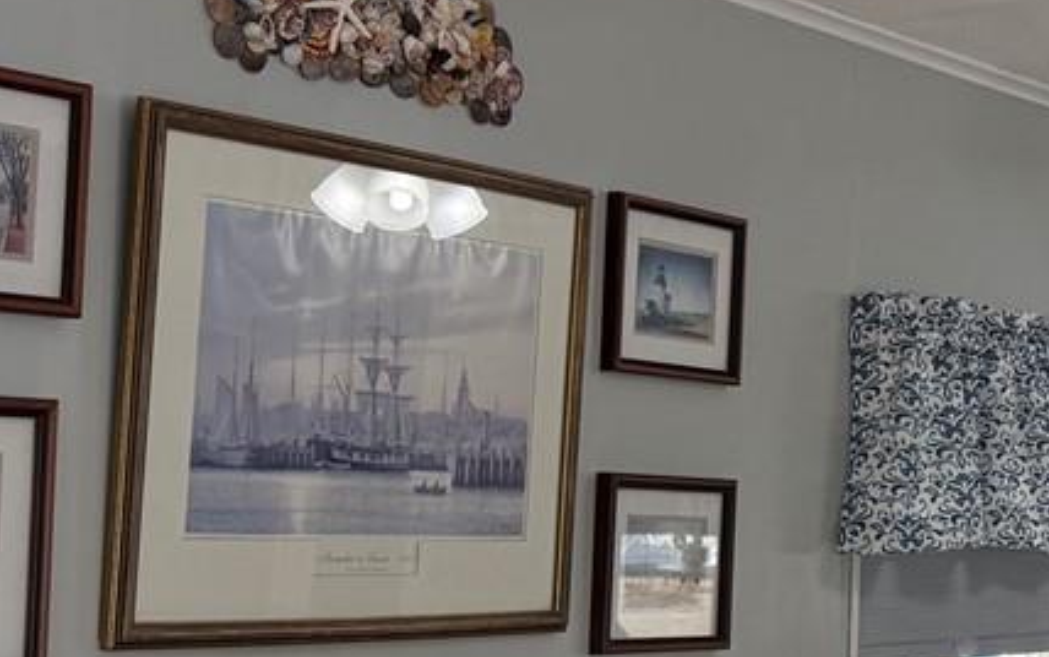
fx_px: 2717
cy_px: 375
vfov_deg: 13.8
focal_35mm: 95
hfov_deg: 17.7
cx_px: 1880
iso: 125
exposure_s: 1/230
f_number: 1.78
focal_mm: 6.76
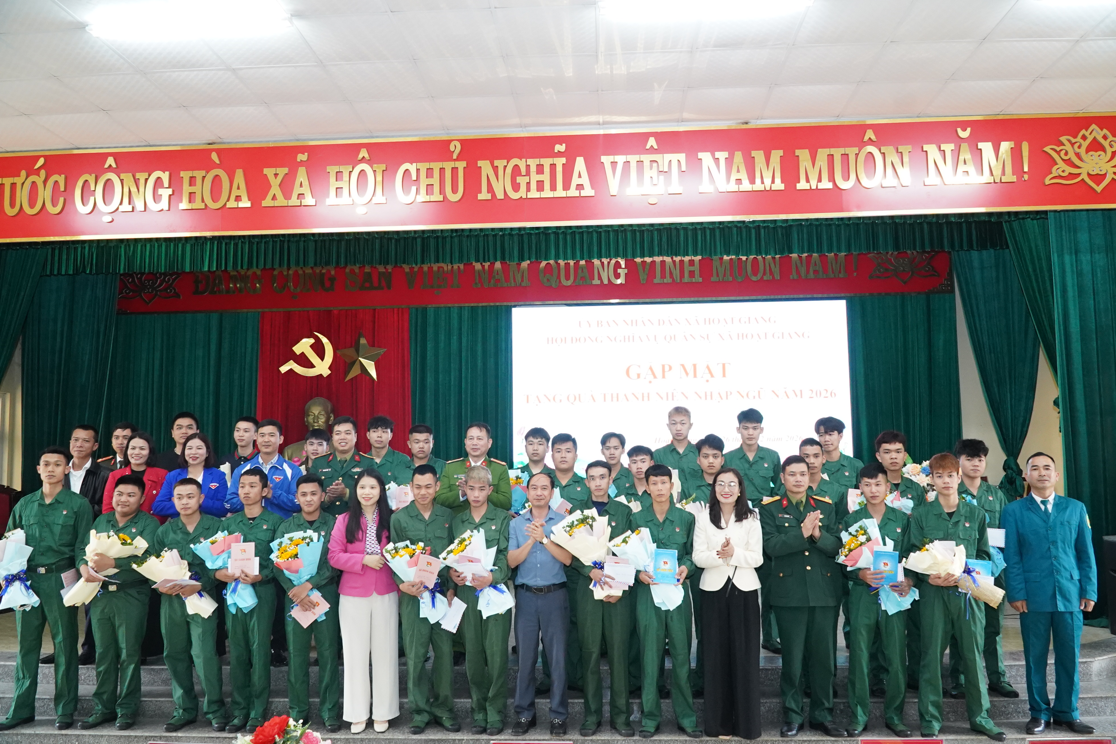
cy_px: 372
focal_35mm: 27
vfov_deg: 47.9
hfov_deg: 67.4
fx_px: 837
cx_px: 558
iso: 4000
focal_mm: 18
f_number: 6.3
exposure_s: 1/80
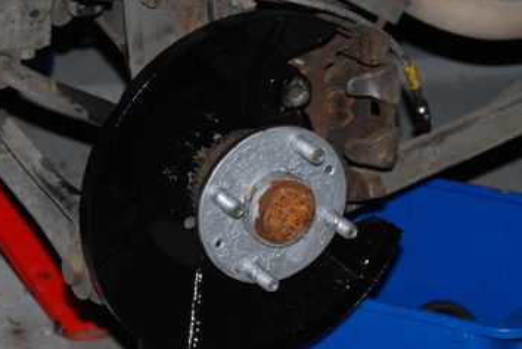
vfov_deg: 7.7
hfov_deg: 11.5
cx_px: 215
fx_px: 2599
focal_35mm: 179
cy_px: 194
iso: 200
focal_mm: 66
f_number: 5.3
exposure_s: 1/60
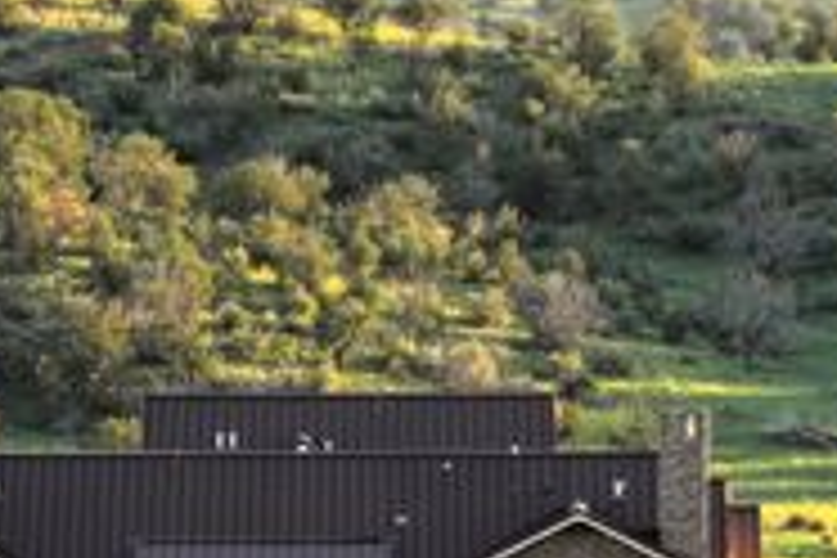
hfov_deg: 4.4
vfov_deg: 3.0
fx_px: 10764
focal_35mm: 463
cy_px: 763
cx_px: -58
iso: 100
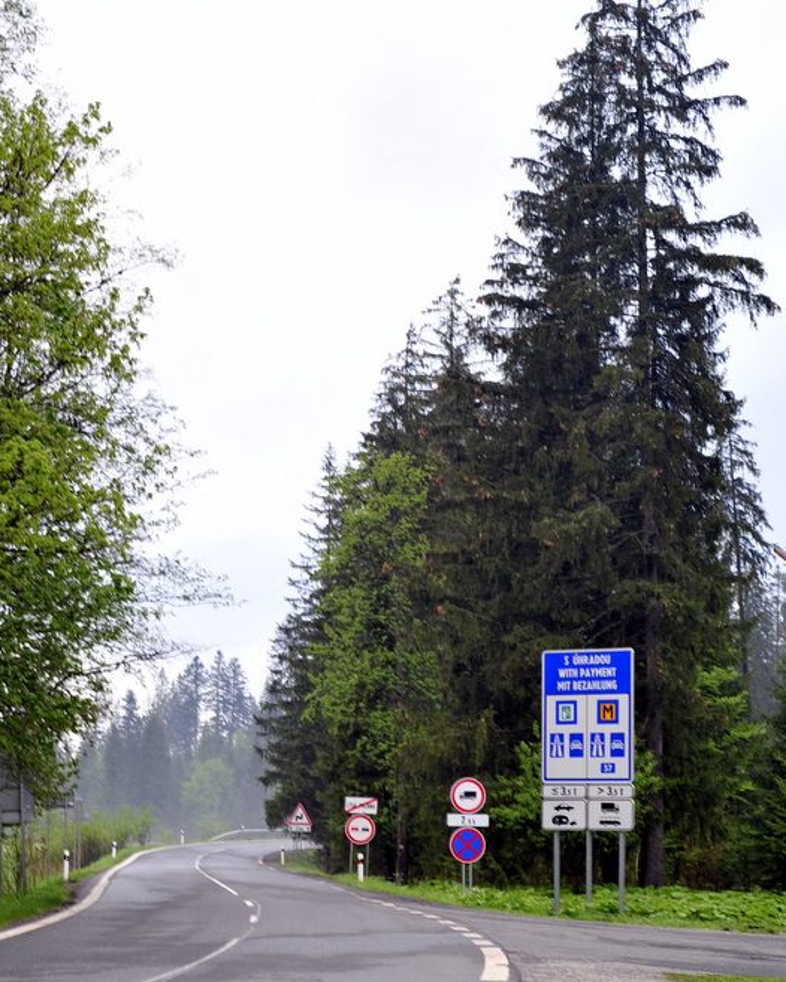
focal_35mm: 57
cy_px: 453
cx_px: 393
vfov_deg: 33.0
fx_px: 1657
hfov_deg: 26.7
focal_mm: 50
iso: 400
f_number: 5.6
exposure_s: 1/15
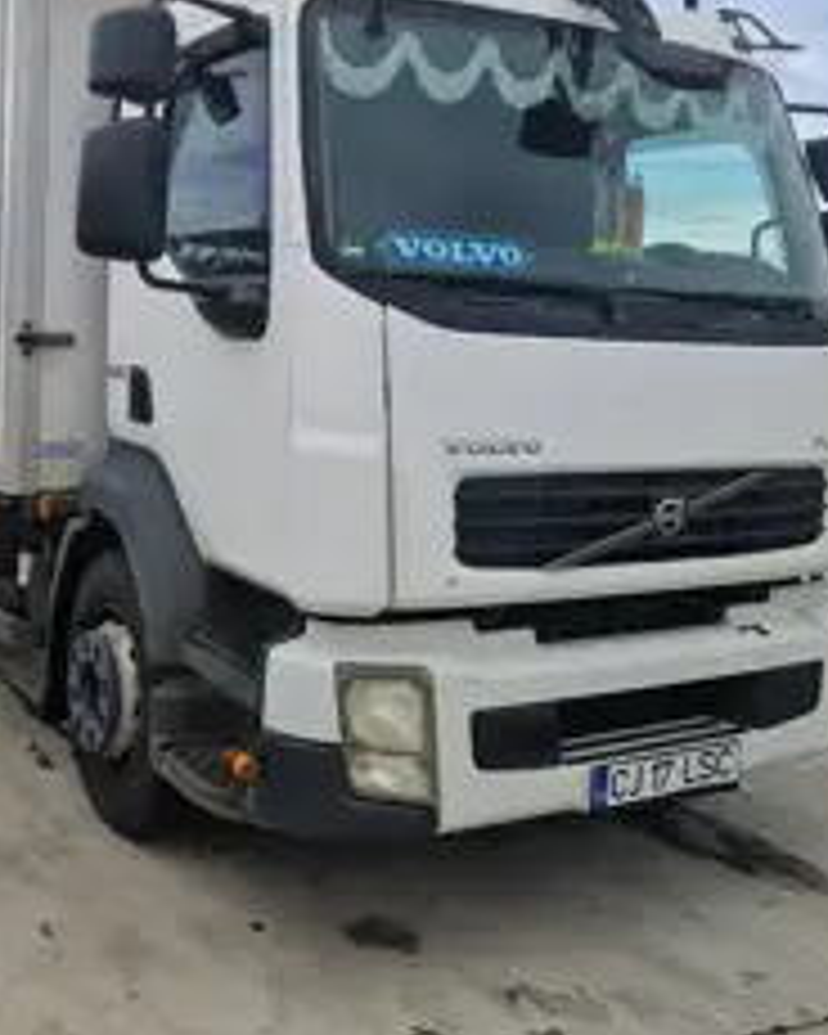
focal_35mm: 39
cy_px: 320
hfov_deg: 38.0
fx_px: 1195
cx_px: 310
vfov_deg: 45.9
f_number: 1.8
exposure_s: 1/2288
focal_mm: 5.4
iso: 50
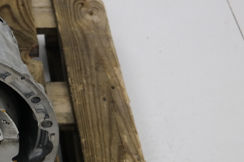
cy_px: 34
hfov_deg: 15.2
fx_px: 867
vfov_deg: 10.7
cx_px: -87
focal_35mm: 128
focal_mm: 29
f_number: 4
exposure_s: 1/50
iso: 200
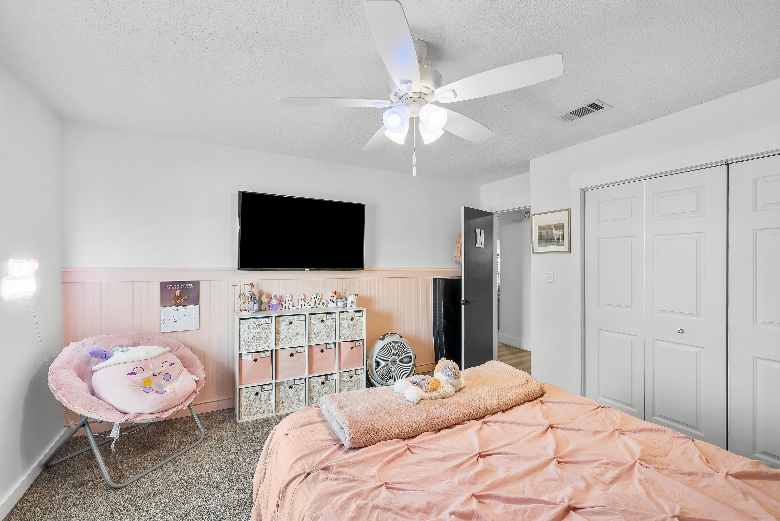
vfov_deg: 81.3
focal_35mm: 14
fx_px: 303
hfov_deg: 104.2
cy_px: 260
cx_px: 390
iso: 400
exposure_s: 1/3
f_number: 9
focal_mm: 14
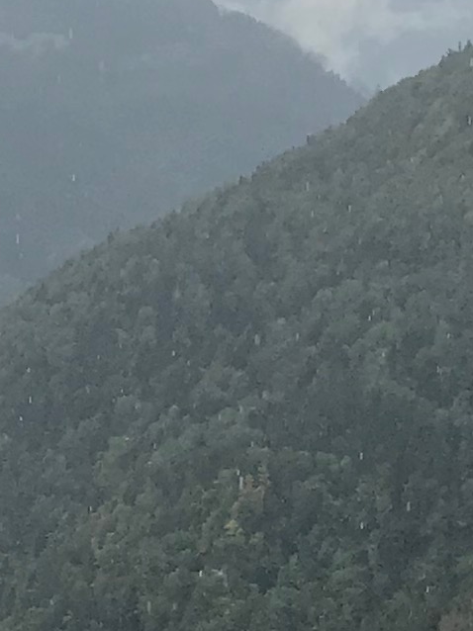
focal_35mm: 177
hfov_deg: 8.3
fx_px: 3227
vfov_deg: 10.9
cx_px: -166
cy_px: 861
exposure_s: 1/887
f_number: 1.8
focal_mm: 3.99
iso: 20
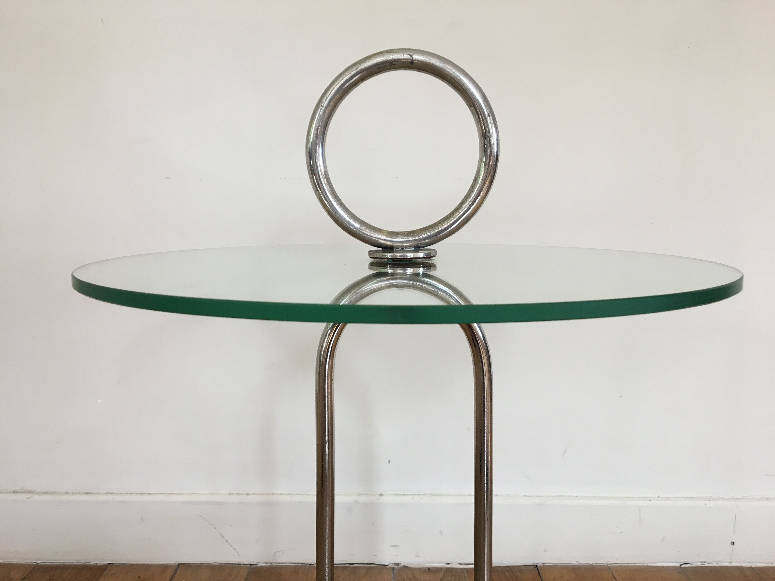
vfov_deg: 48.2
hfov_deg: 61.7
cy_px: 290
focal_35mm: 29
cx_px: 388
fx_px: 649
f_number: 2.2
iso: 25
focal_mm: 4.15
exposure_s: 1/33
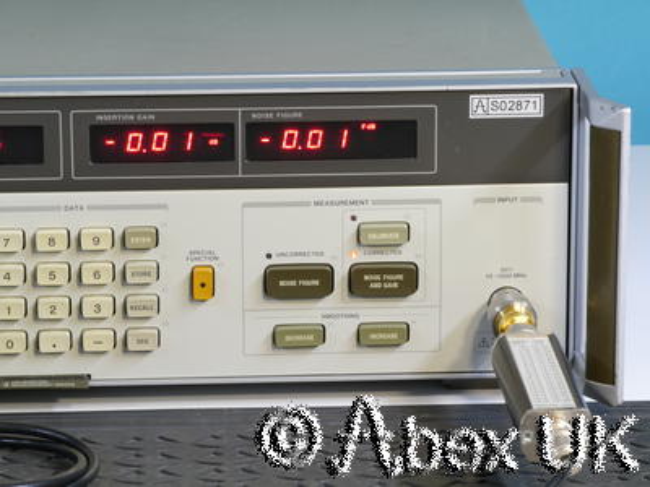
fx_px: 3643
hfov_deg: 10.2
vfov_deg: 7.7
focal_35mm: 194
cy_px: 244
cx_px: 325
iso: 400
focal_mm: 97
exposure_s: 1.3
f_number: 16
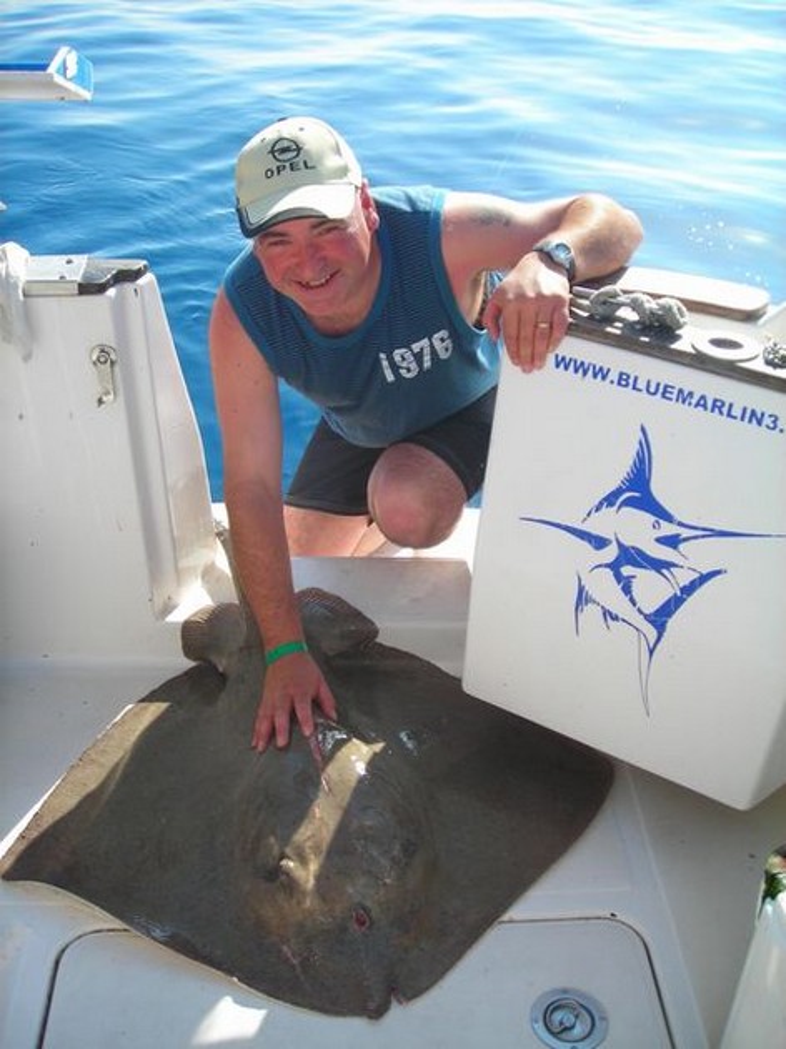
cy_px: 524
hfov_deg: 37.7
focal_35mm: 38
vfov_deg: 49.0
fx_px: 1151
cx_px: 393
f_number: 3.2
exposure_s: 1/330
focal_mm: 6.3
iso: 50
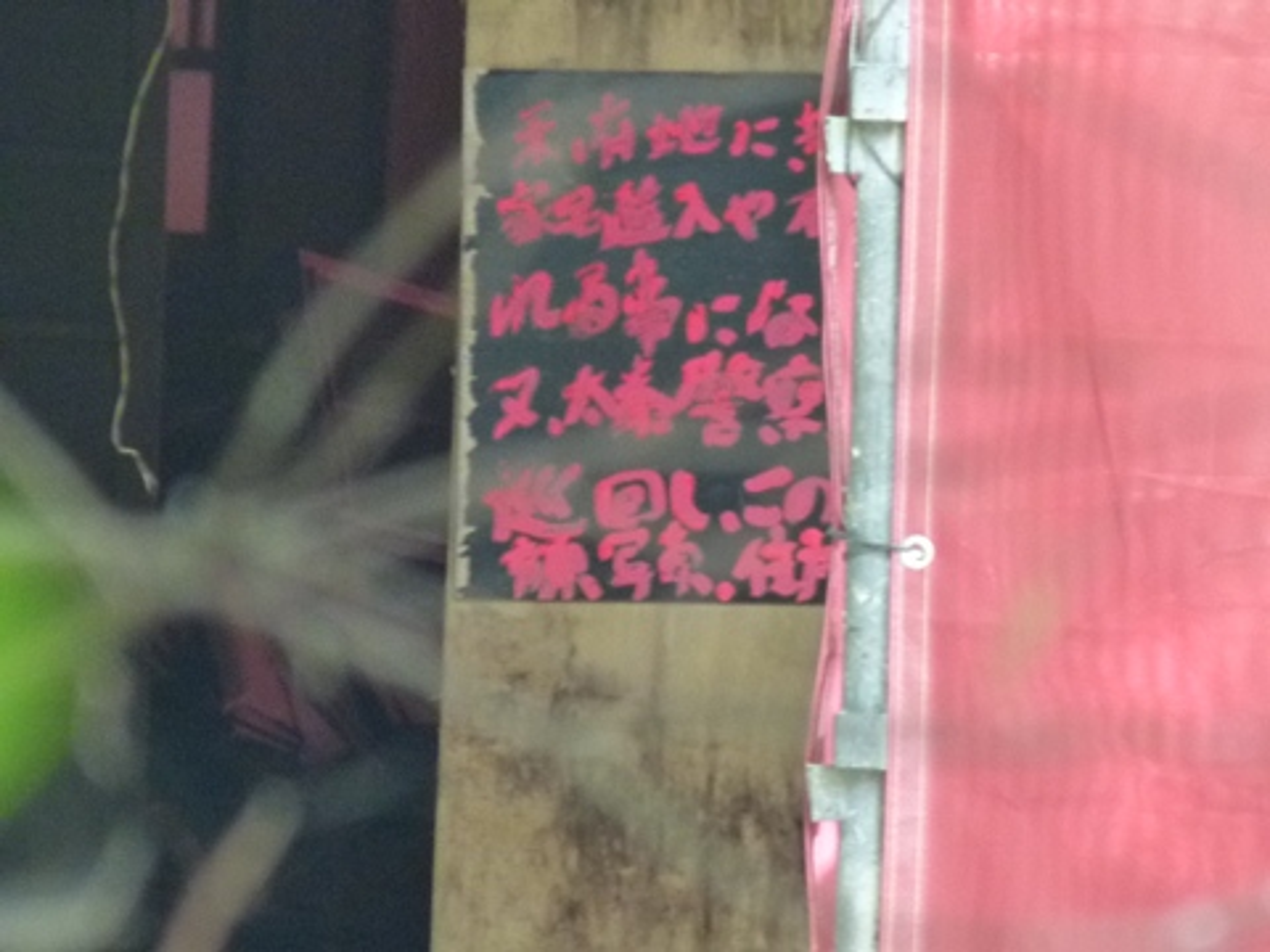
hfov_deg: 2.1
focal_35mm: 950
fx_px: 34854
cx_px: 635
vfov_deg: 1.6
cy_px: 476
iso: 400
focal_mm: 108
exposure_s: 1/8
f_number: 5.2
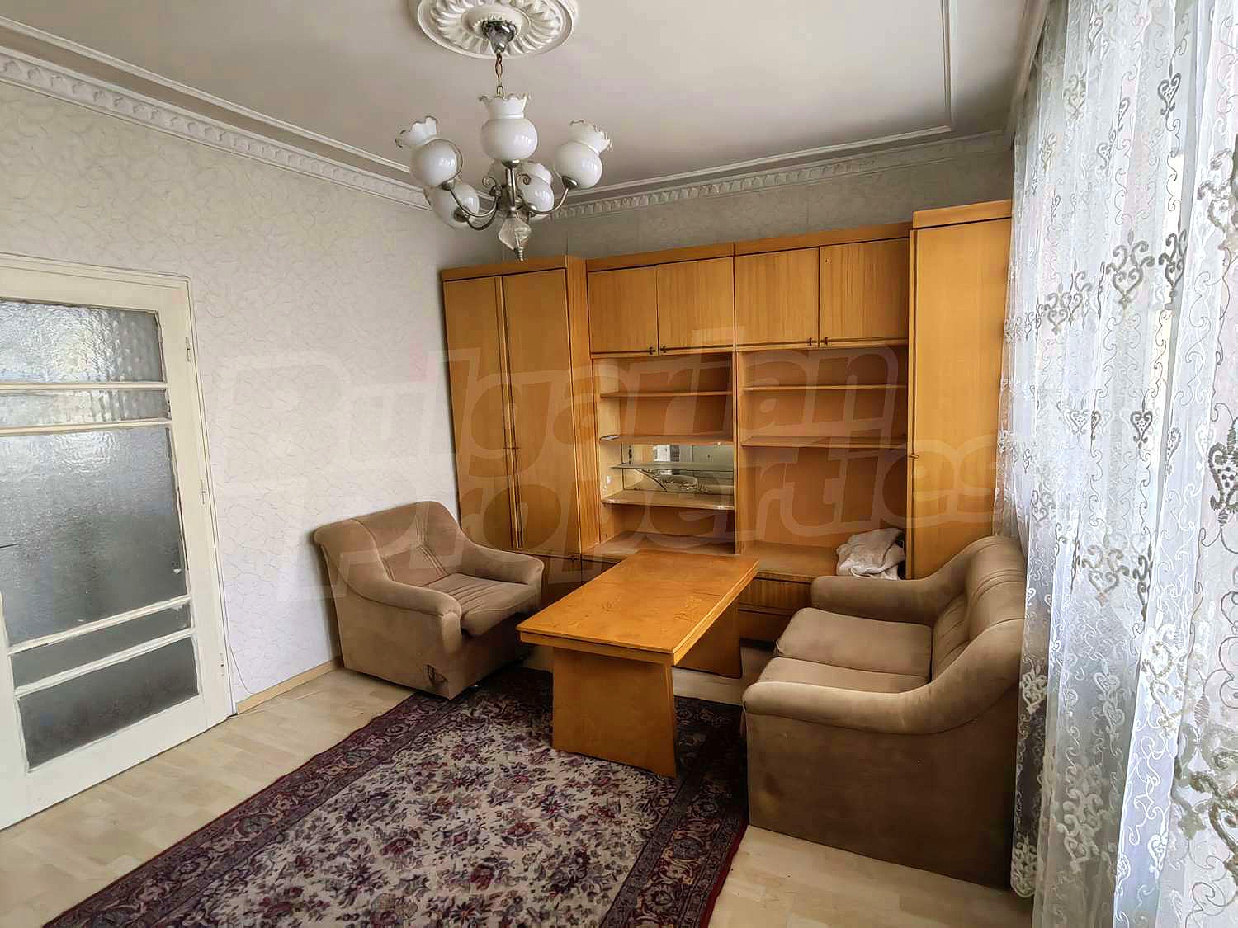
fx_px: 644
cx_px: 619
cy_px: 464
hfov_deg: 87.8
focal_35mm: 18
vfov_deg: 71.6
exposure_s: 1/33.3
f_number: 2.2
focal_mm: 1.68
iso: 160
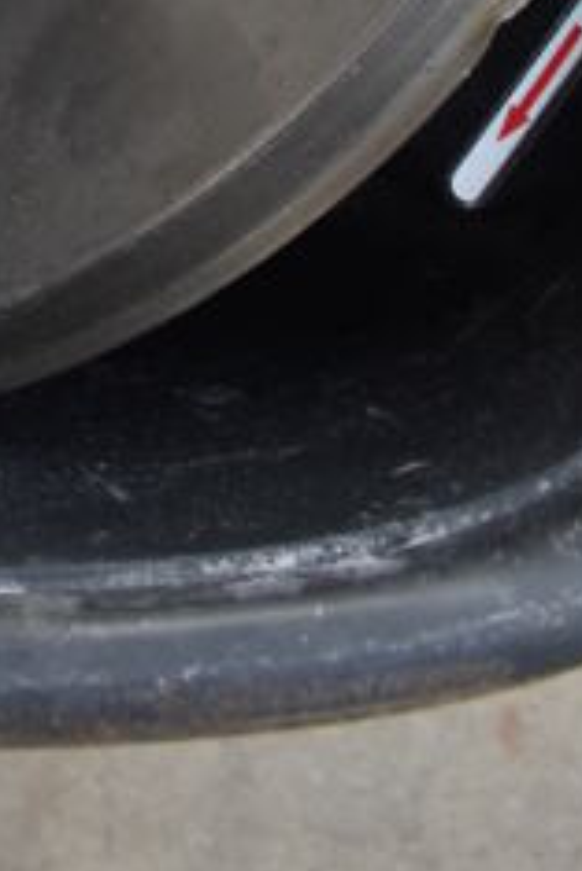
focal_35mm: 105
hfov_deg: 12.8
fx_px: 2542
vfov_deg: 15.8
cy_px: -806
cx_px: -44
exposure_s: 1/125
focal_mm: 18
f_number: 5.6
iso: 200
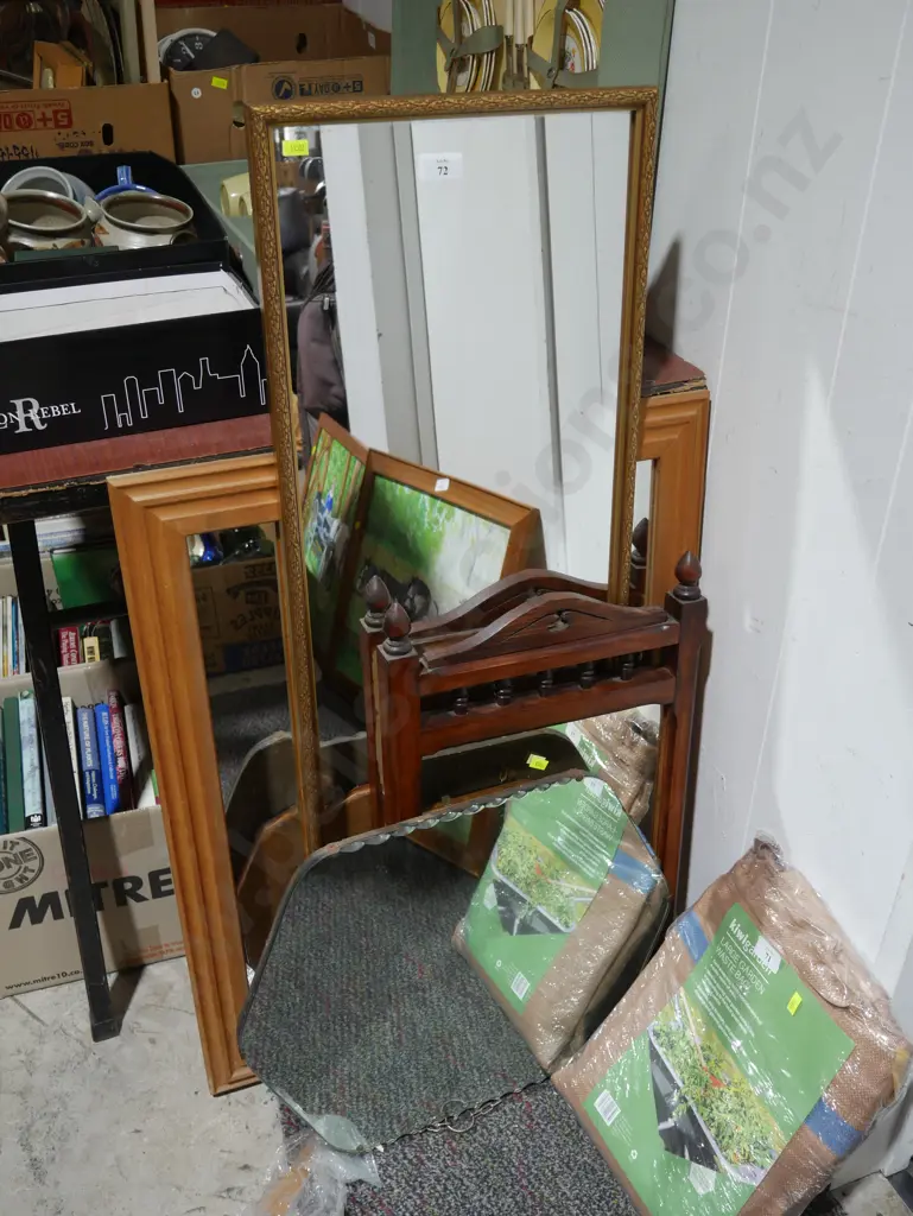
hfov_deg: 39.7
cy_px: 608
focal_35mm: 36
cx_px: 456
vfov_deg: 51.3
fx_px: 1265
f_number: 4
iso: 320
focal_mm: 18
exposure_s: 1/60
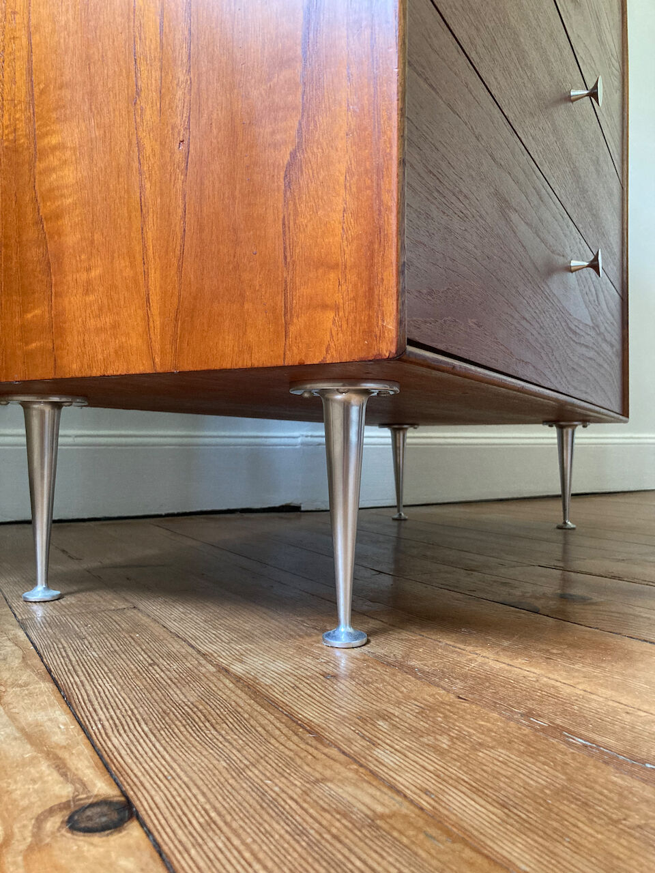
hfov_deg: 49.7
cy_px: 436
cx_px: 328
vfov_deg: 63.4
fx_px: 706
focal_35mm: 28
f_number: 1.8
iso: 320
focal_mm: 3.99
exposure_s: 1/60
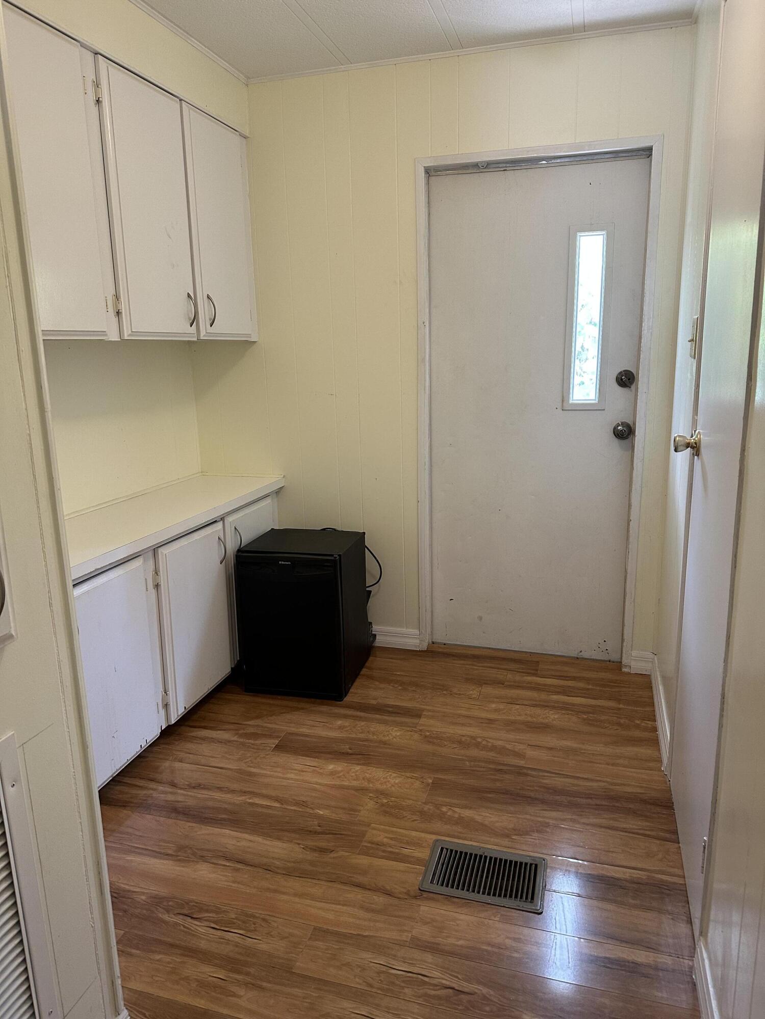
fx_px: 707
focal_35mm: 24
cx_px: 382
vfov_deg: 71.6
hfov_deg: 56.8
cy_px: 510
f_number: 1.78
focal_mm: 6.86
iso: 250
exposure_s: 1/87
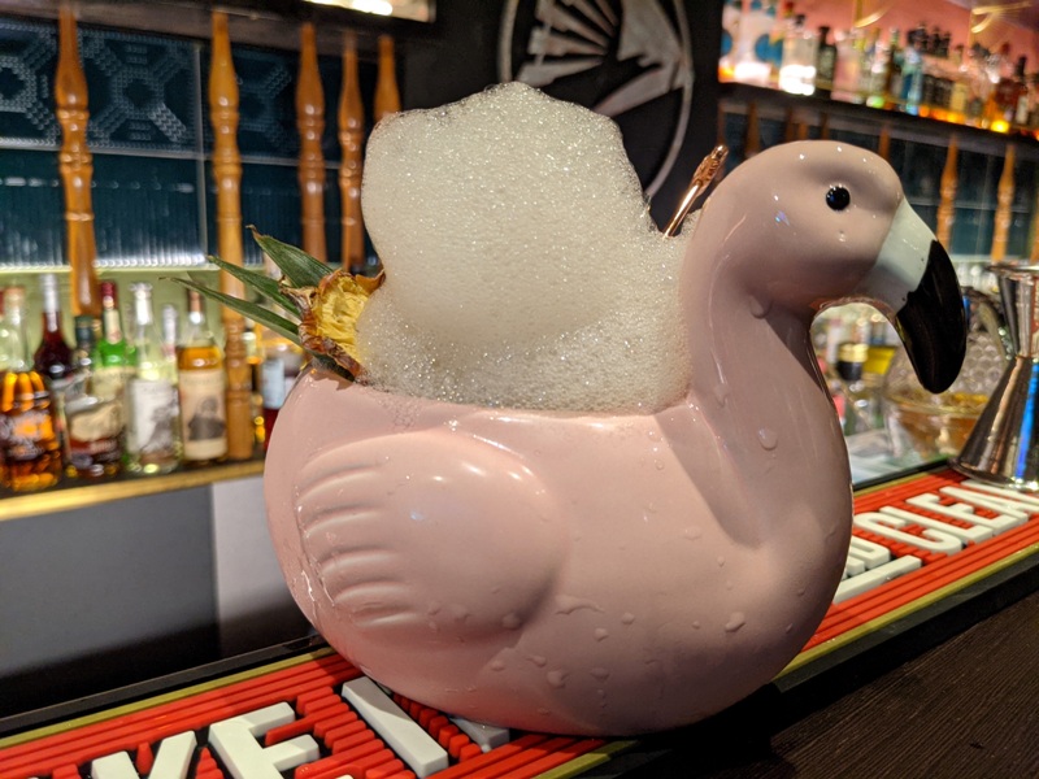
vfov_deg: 51.4
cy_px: 390
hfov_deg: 65.3
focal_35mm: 27
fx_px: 810
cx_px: 520
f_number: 1.73
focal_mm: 4.38
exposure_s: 1/24.2
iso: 229
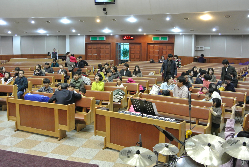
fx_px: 229
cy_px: 84
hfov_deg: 57.2
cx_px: 124
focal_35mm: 33
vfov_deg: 40.1
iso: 1600
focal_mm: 12.5
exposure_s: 1/60
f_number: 3.8
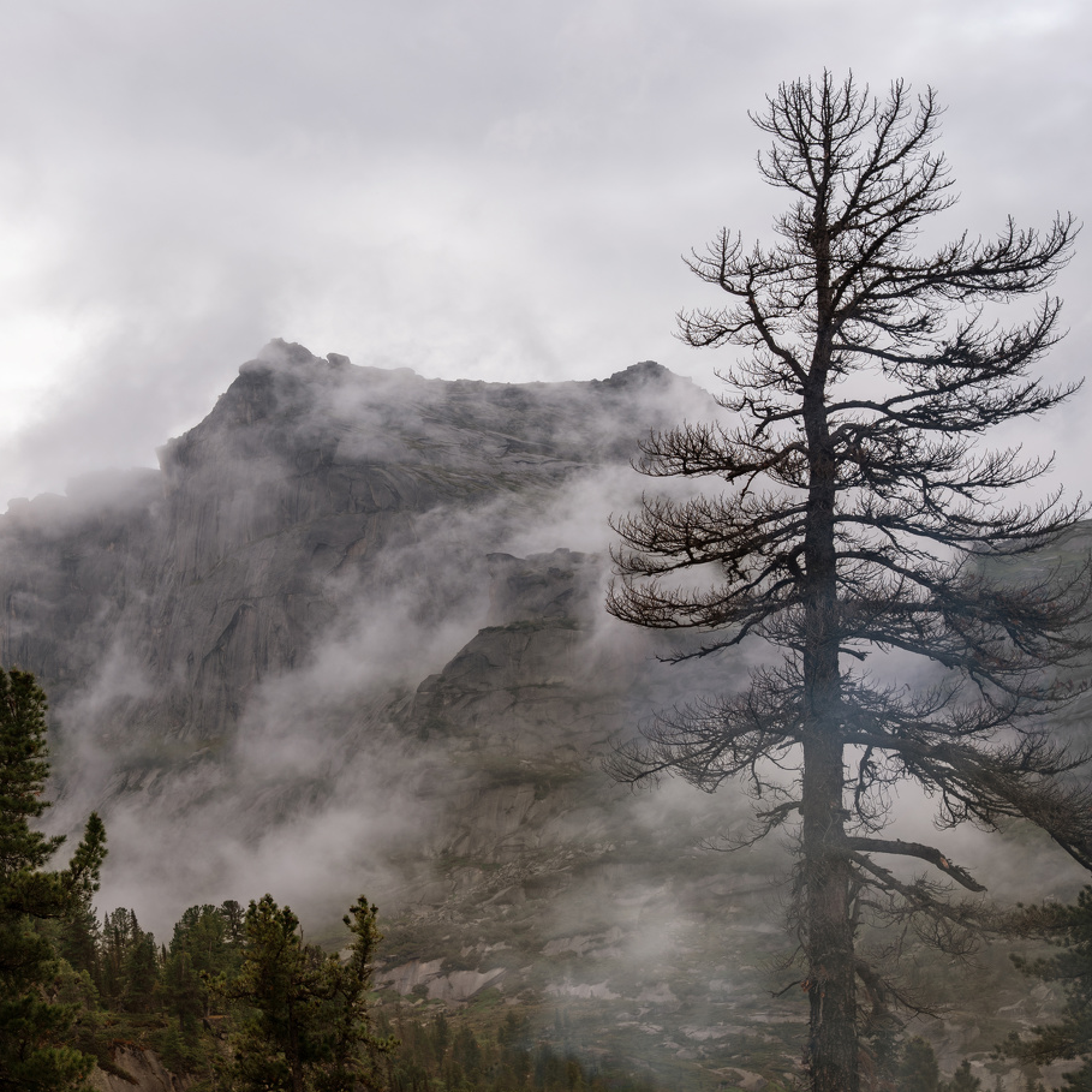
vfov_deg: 24.0
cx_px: 357
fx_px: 2570
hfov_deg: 23.9
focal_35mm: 72
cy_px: 542
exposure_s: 1/320
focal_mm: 55
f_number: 8
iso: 125
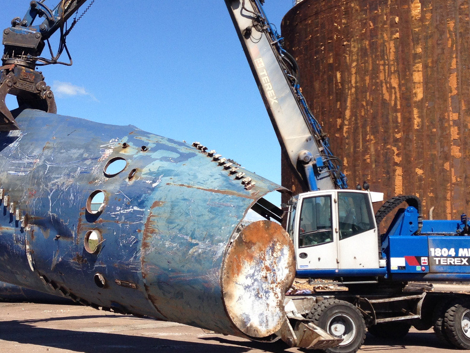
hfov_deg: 31.7
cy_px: 137
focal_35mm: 61
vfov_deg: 24.0
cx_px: 211
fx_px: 828
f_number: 2.4
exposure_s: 1/1427
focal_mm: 4.13
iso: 50
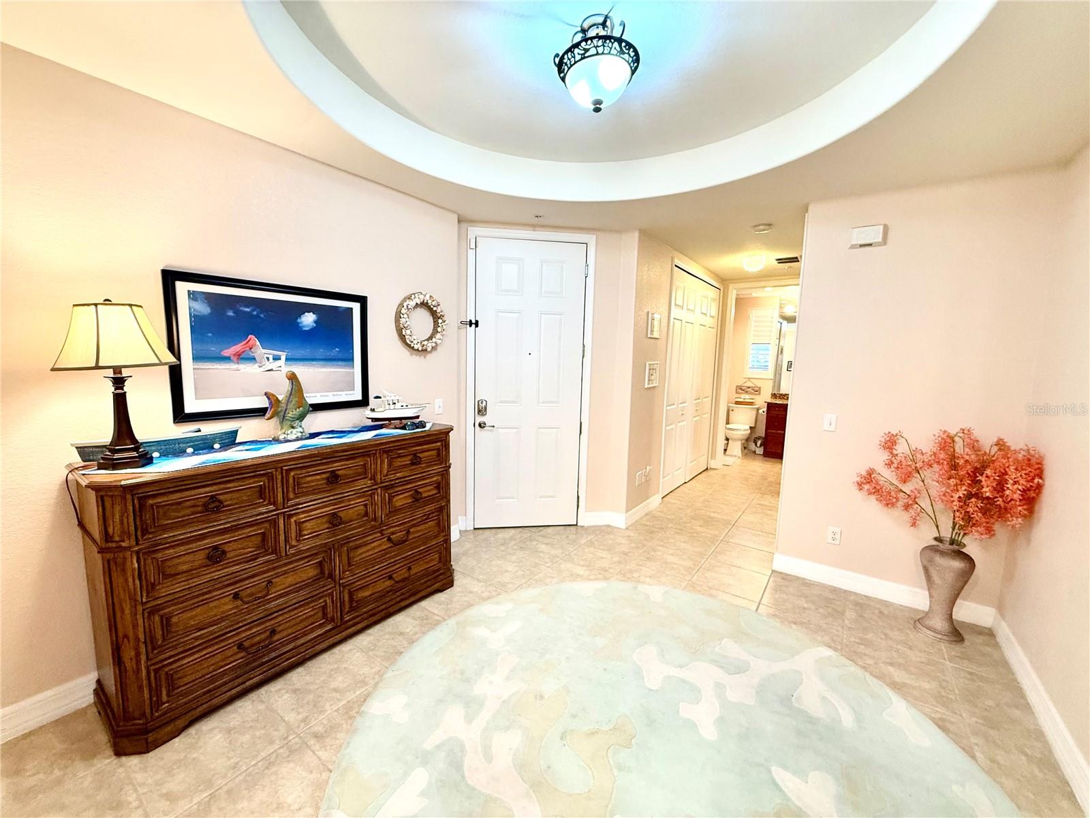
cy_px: 409
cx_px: 545
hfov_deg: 102.1
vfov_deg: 85.7
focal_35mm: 14
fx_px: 441
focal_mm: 2.22
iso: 320
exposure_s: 1/60
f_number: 2.2
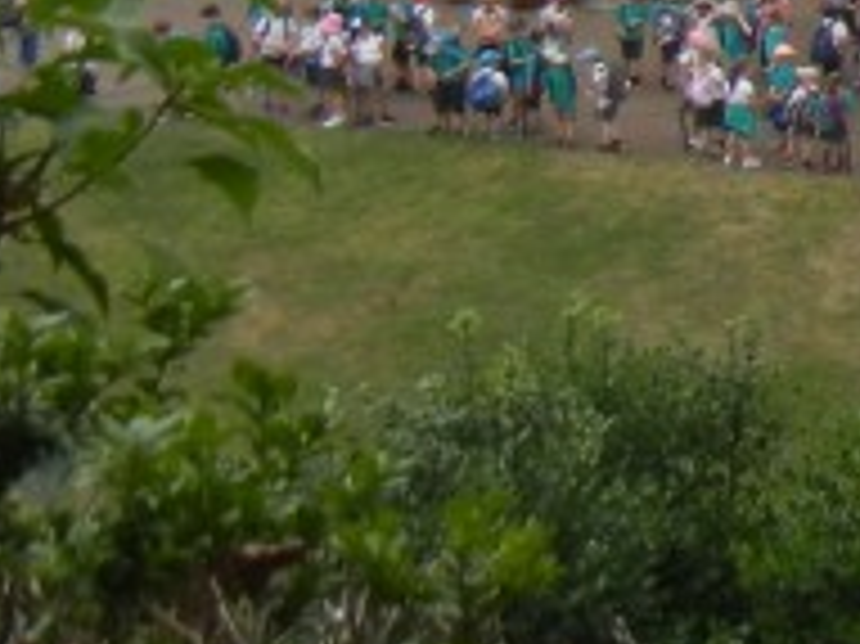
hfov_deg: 10.4
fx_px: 3997
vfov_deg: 8.8
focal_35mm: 161
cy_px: -518
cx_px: 2161
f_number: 3.5
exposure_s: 1/781
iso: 160
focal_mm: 5.4
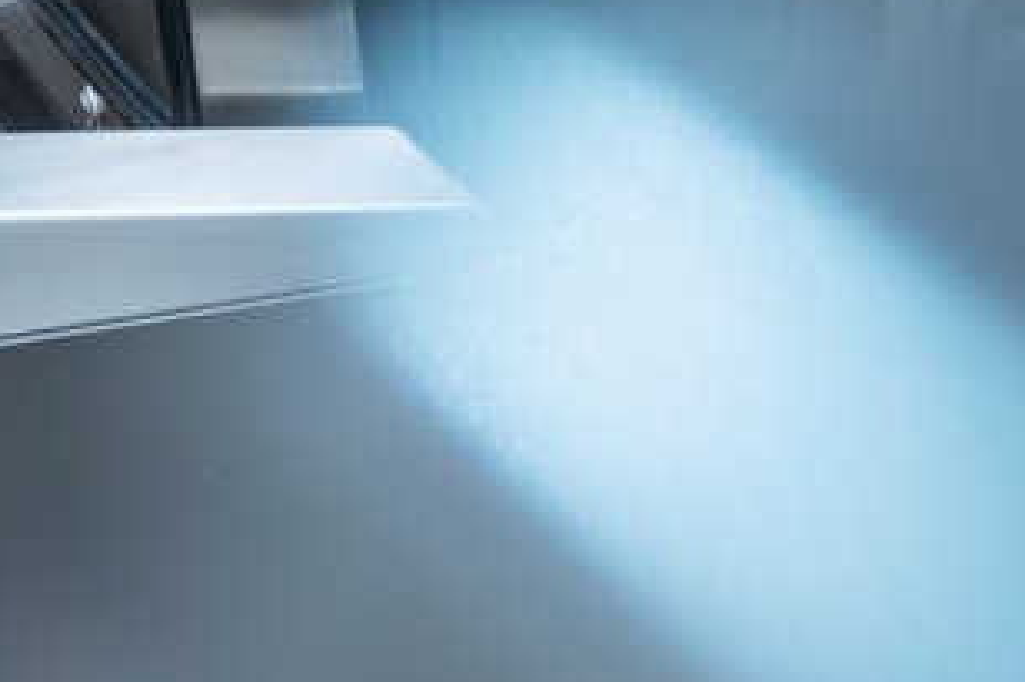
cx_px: 43
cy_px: -579
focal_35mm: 203
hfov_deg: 10.1
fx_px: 5763
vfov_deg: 6.6
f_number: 2.8
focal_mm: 51.9
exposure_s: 1/250
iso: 1000
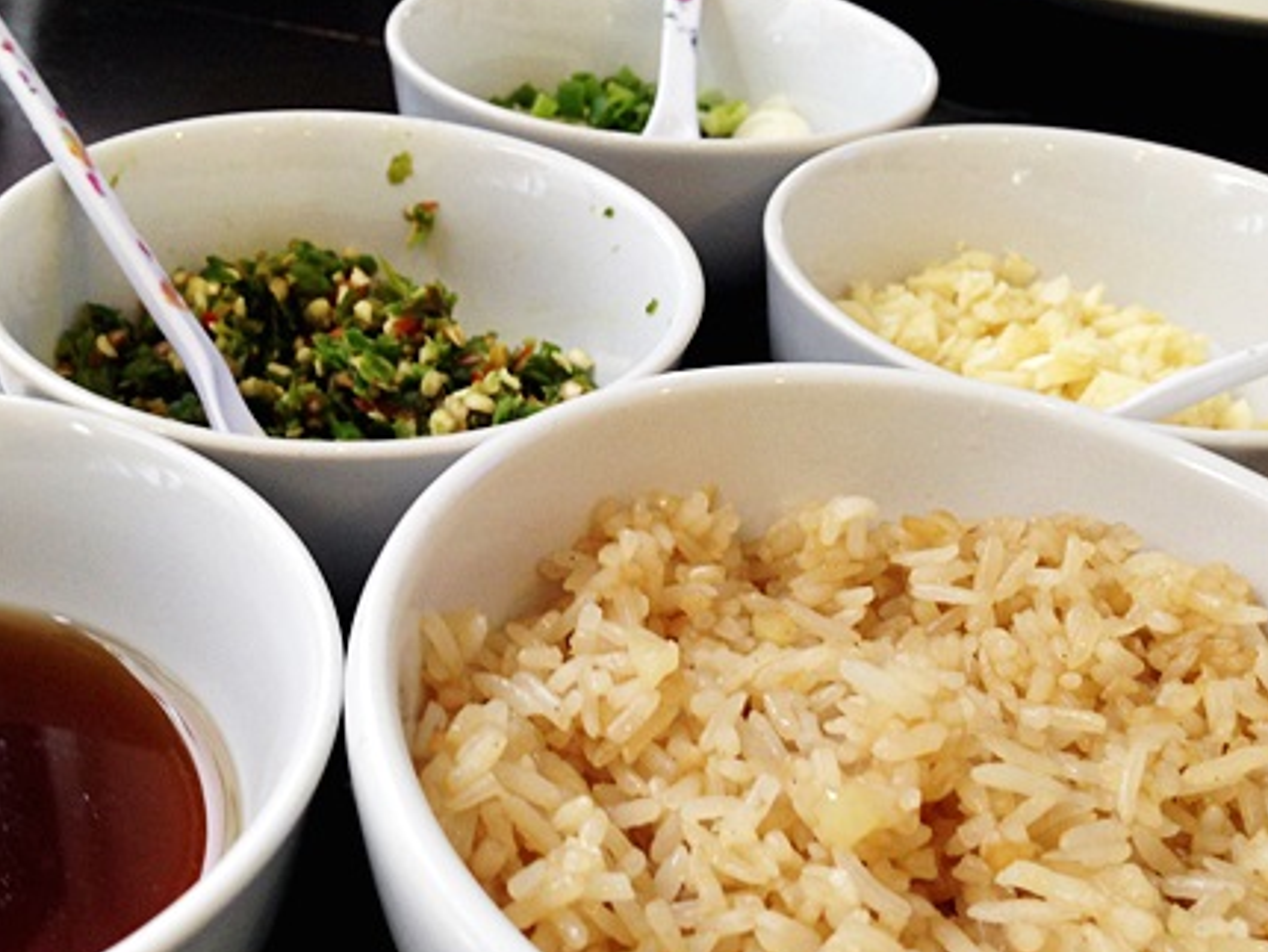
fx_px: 1686
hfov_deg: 41.0
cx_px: 501
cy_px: 575
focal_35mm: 46
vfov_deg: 31.5
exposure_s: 1/20
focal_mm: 4.12
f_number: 2.4
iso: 80
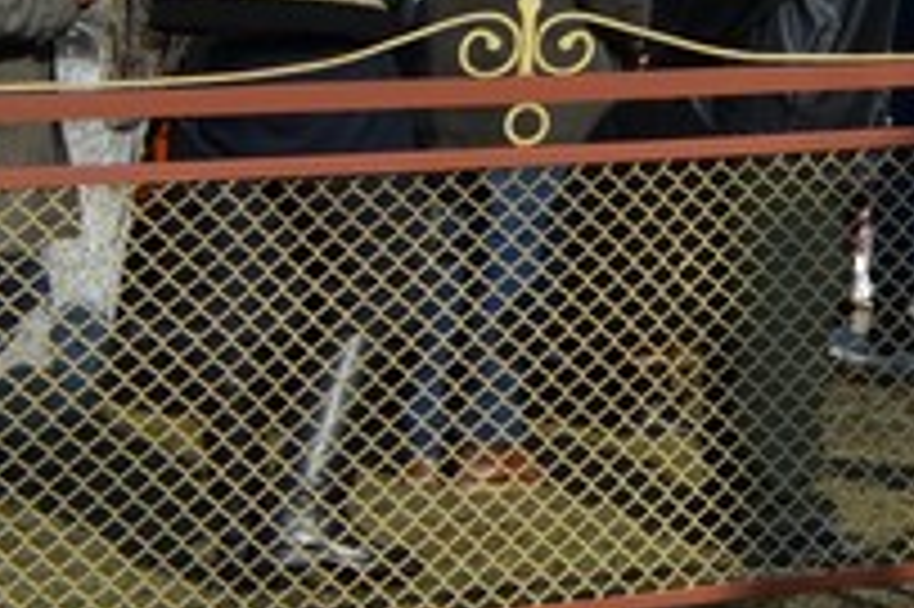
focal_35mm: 136
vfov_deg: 9.0
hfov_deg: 12.5
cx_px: 2040
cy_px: -869
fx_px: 3450
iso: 100
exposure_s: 1/320
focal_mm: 18
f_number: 9
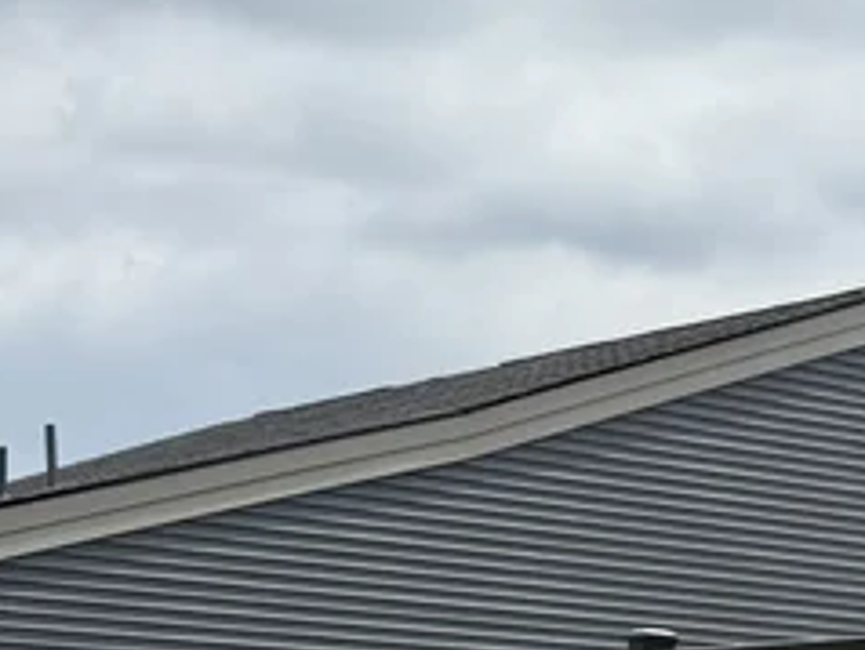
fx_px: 3027
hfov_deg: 14.1
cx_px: 1646
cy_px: 911
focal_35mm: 121
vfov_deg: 11.8
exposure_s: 1/4167
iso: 80
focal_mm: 6.76
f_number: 1.78
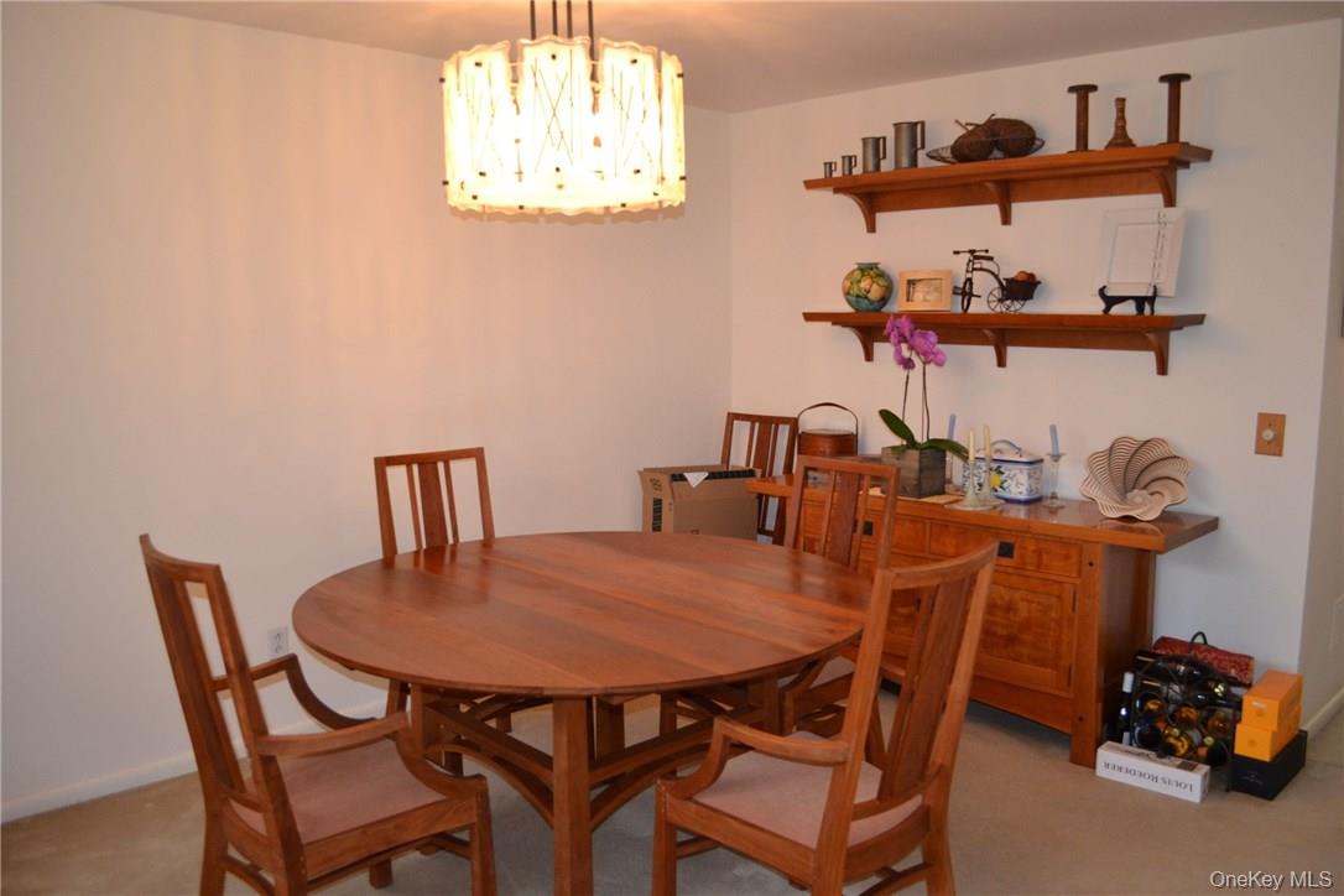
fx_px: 1008
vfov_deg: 47.9
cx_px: 672
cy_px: 448
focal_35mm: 27
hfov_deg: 67.4
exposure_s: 1/60
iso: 900
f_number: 3.5
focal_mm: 18
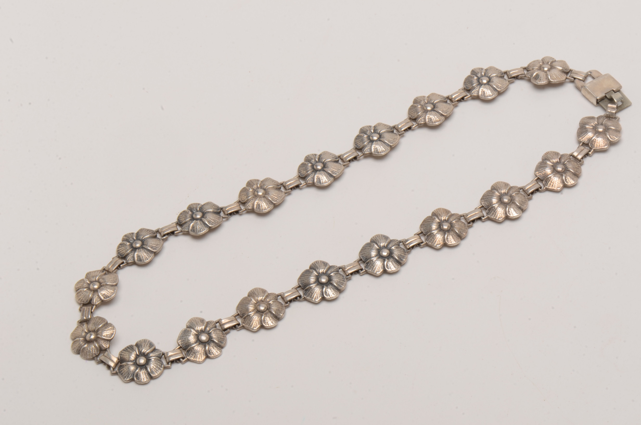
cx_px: 320
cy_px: 212
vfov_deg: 10.7
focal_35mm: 128
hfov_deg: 16.1
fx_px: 2266
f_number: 29
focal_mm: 85
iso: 100
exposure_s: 1/125
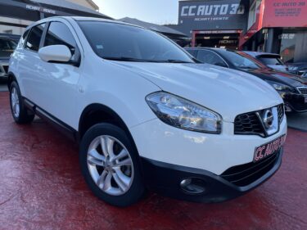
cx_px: 154
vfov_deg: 53.0
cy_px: 115
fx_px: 231
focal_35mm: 26
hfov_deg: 67.3
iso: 32
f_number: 1.6
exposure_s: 1/694
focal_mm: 4.2
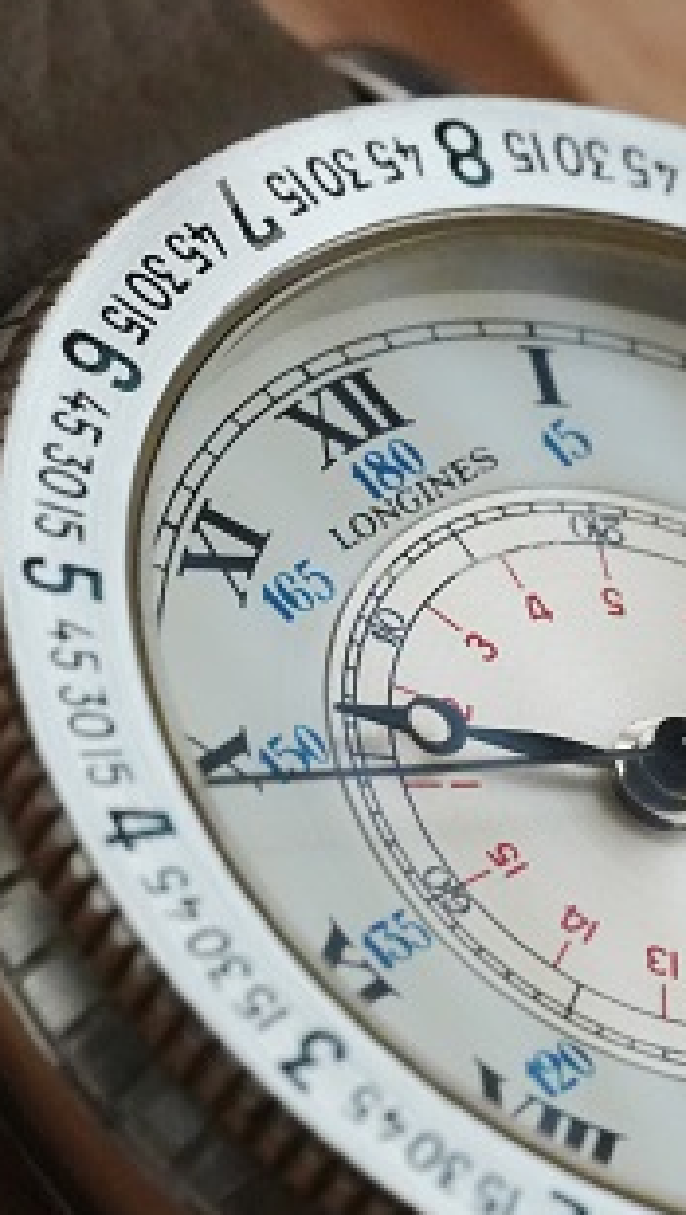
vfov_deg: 8.9
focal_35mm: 243
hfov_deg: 5.0
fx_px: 7837
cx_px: 657
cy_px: 753
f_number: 13
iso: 12800
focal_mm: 105
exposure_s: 1/250
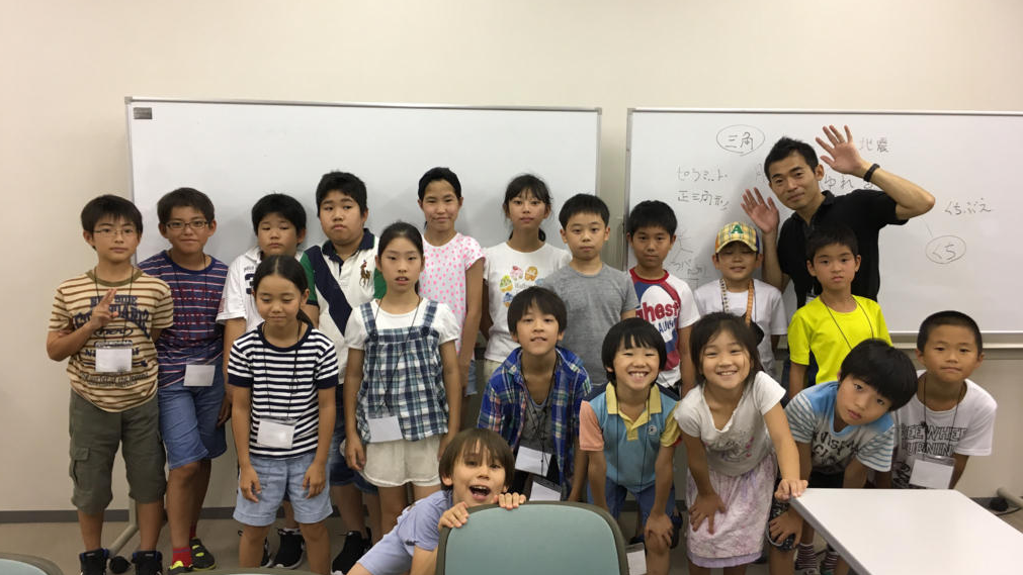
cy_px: 294
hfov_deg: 61.0
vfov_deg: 36.7
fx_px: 868
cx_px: 513
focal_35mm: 32
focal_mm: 4.15
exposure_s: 1/30
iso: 50
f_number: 2.2
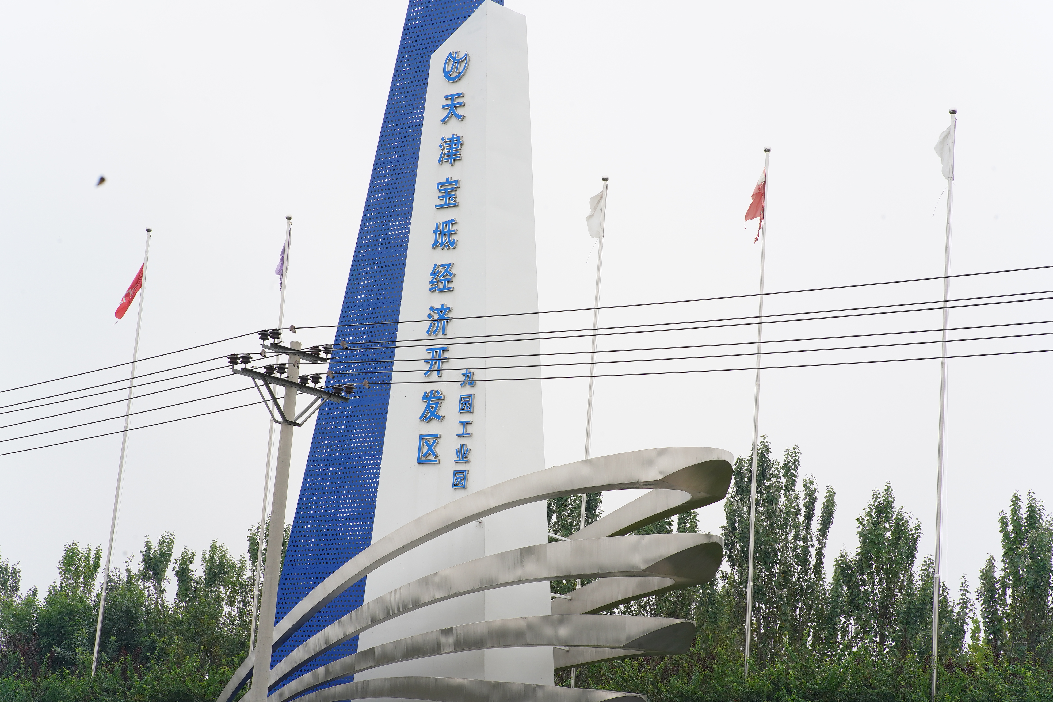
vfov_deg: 16.1
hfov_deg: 23.9
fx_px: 2486
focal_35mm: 85
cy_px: 351
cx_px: 526
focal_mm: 85
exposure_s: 1/100
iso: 320
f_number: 16
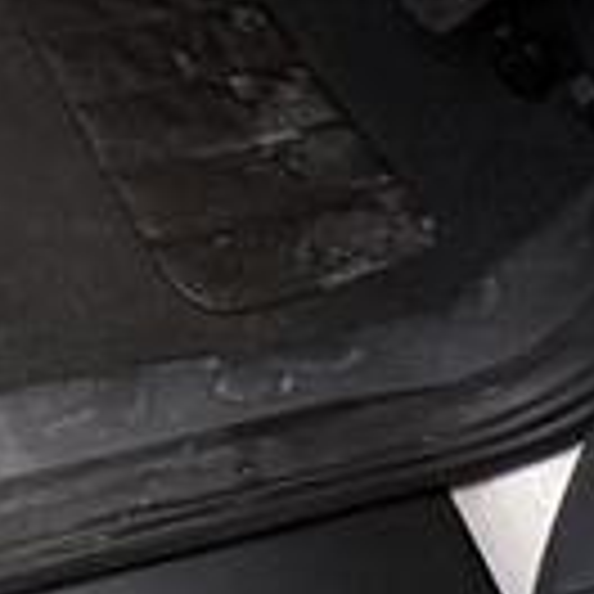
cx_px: -513
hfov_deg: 16.7
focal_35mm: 84
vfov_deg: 14.1
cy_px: -832
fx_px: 1631
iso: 64
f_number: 2.2
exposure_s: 1/99
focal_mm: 2.22
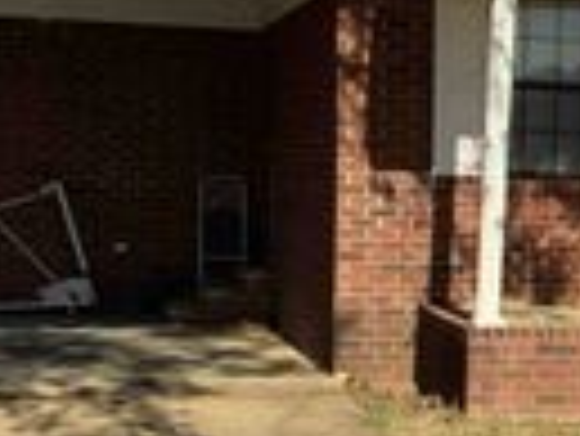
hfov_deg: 16.8
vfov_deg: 13.2
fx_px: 1878
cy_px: 326
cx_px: 688
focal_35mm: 112
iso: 20
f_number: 1.8
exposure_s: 1/2141
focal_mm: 3
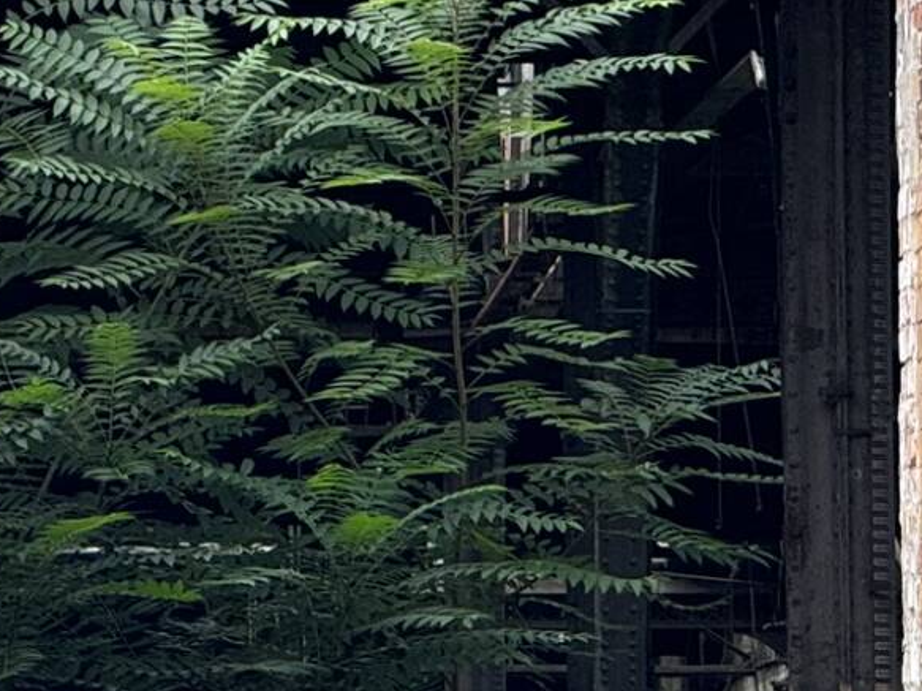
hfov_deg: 4.8
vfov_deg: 3.6
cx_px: 115
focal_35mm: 412
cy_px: 451
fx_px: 10971
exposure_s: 1/99
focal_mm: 15.66
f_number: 2.8
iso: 125
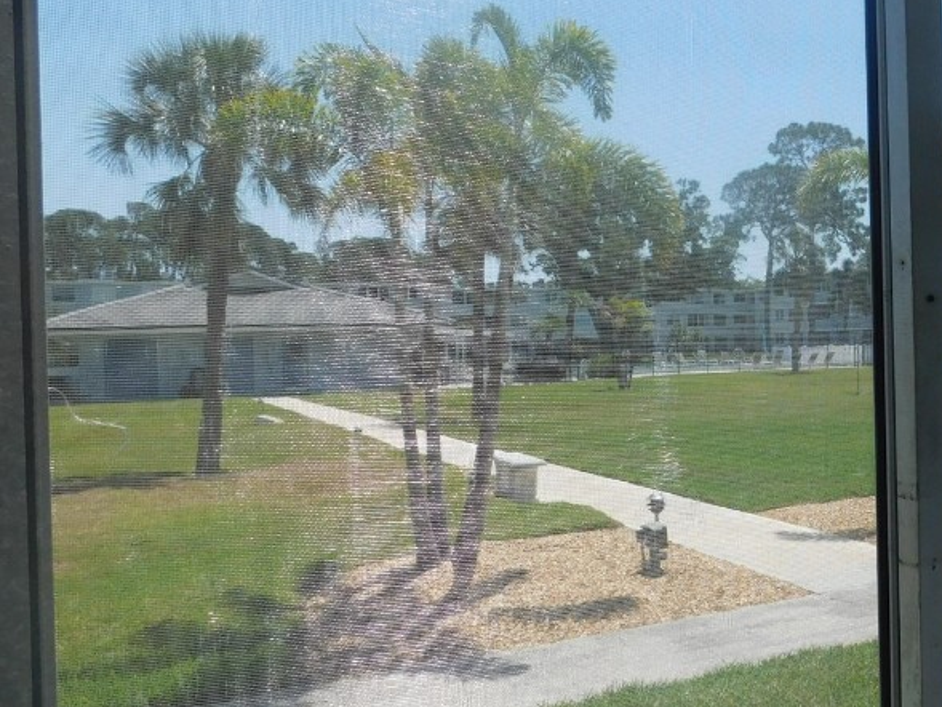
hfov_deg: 43.6
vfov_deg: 36.0
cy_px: 349
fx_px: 1089
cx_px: 806
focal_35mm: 40
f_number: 6
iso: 125
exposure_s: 1/500
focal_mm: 4
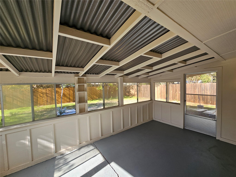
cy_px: 88
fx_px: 89
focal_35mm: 13
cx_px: 118
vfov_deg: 89.9
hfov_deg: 106.2
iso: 50
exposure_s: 1/194
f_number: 2.2
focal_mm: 2.2
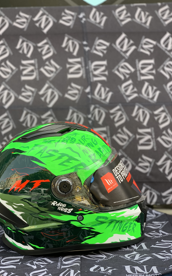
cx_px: 68
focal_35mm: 56
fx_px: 420
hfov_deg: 23.1
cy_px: 140
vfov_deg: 36.3
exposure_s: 1/122
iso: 16
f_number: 2.4
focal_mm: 6
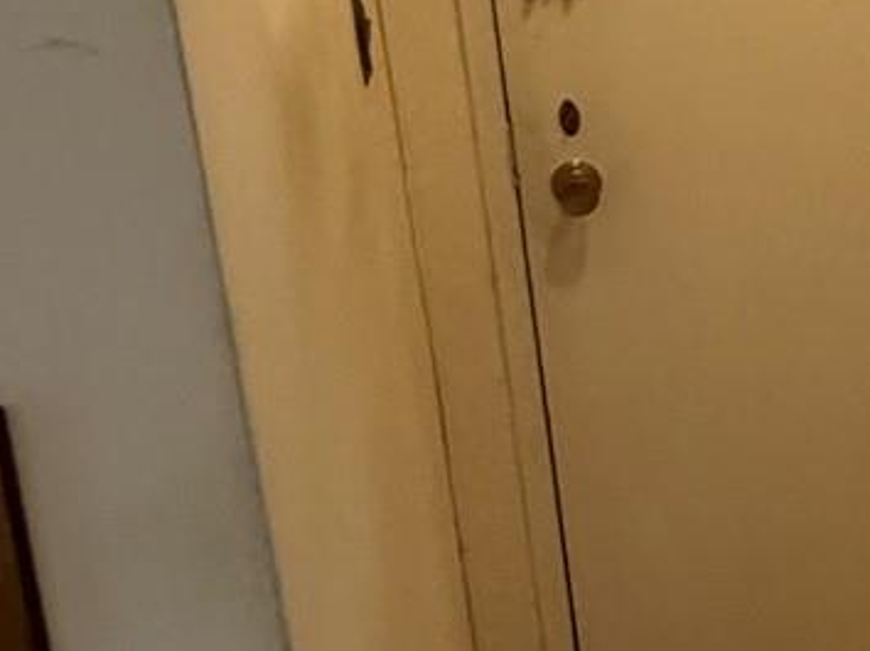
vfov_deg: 18.2
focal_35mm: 81
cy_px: 307
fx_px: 2034
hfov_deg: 20.9
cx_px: 1258
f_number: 2.2
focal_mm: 2.22
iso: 640
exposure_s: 1/60
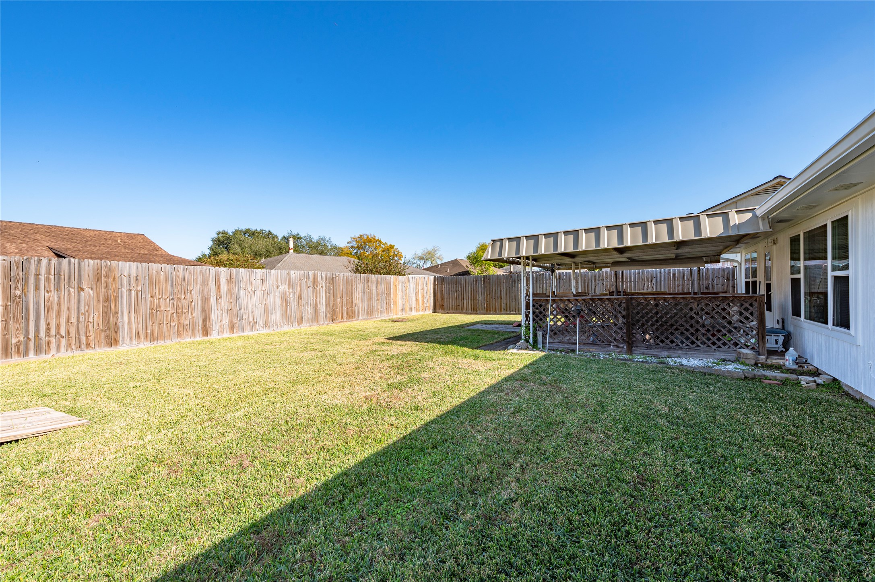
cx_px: 438
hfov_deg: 96.8
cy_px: 291
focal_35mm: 16
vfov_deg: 73.7
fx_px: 389
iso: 100
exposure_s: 1/200
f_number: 10
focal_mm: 16
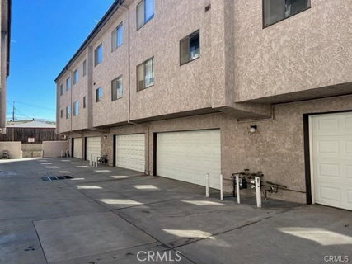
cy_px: 132
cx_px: 176
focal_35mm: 26
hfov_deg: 67.3
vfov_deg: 53.0
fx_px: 264
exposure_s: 1/1344
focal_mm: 5.7
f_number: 1.5
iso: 50
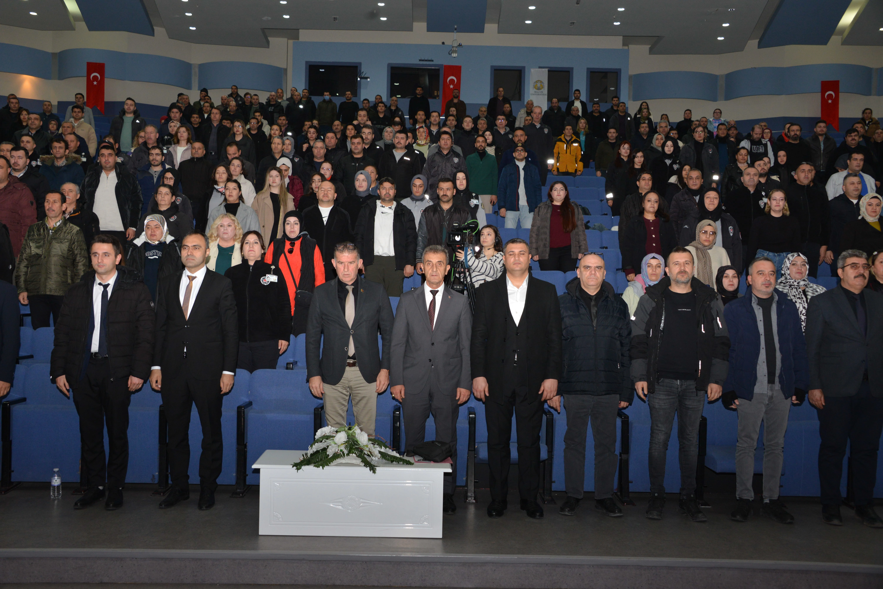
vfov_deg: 36.9
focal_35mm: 36
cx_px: 442
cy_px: 294
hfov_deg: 53.1
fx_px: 883
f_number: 7.1
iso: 1000
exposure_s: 1/60
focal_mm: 36
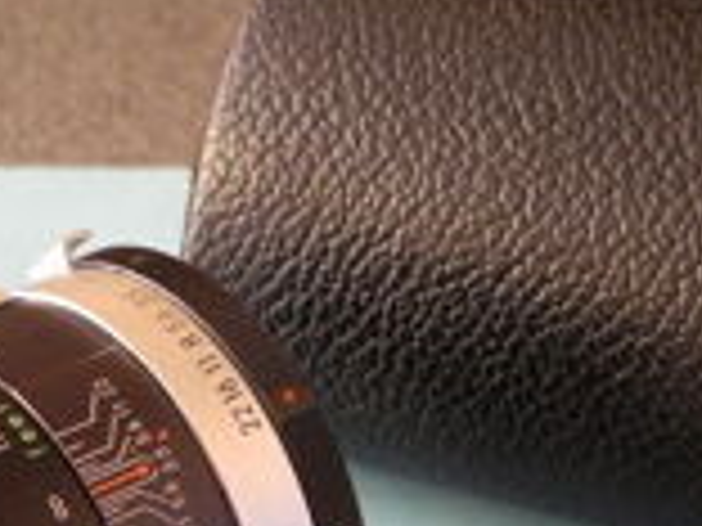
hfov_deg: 12.8
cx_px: 328
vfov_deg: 9.5
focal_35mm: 154
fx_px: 3123
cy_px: 607
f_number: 3.5
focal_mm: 10.7
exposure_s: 1/7.6
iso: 400
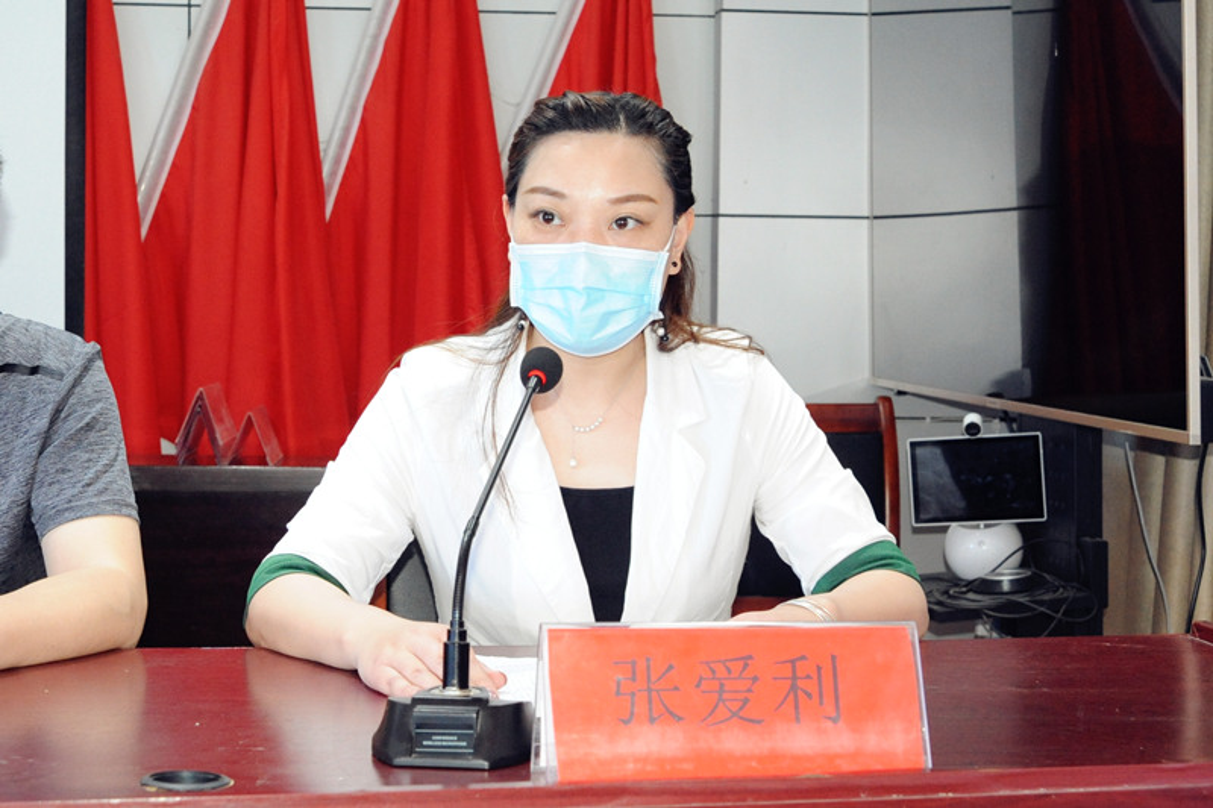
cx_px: 606
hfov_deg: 50.7
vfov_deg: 35.0
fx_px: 1280
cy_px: 404
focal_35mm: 38
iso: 3200
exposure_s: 1/60
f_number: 7.1
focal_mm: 38
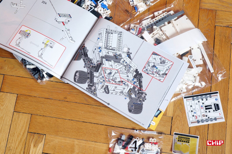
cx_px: 116
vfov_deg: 27.0
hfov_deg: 39.6
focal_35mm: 50
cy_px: 77
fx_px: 322
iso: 4000
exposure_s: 1/50
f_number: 6.3
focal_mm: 50
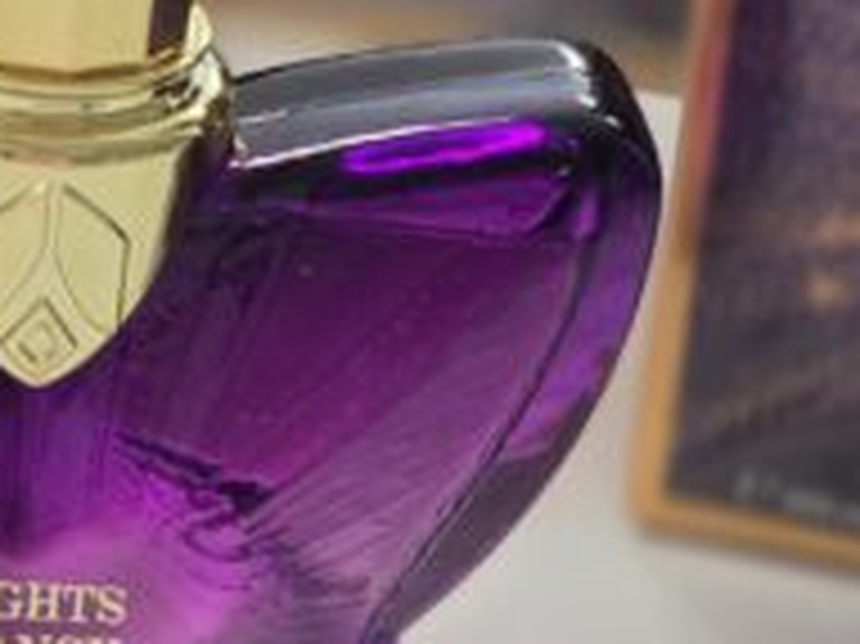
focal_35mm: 217
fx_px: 5388
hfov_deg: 8.9
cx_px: -374
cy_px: 72
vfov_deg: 6.8
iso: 250
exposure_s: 1/100
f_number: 2.4
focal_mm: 7.9
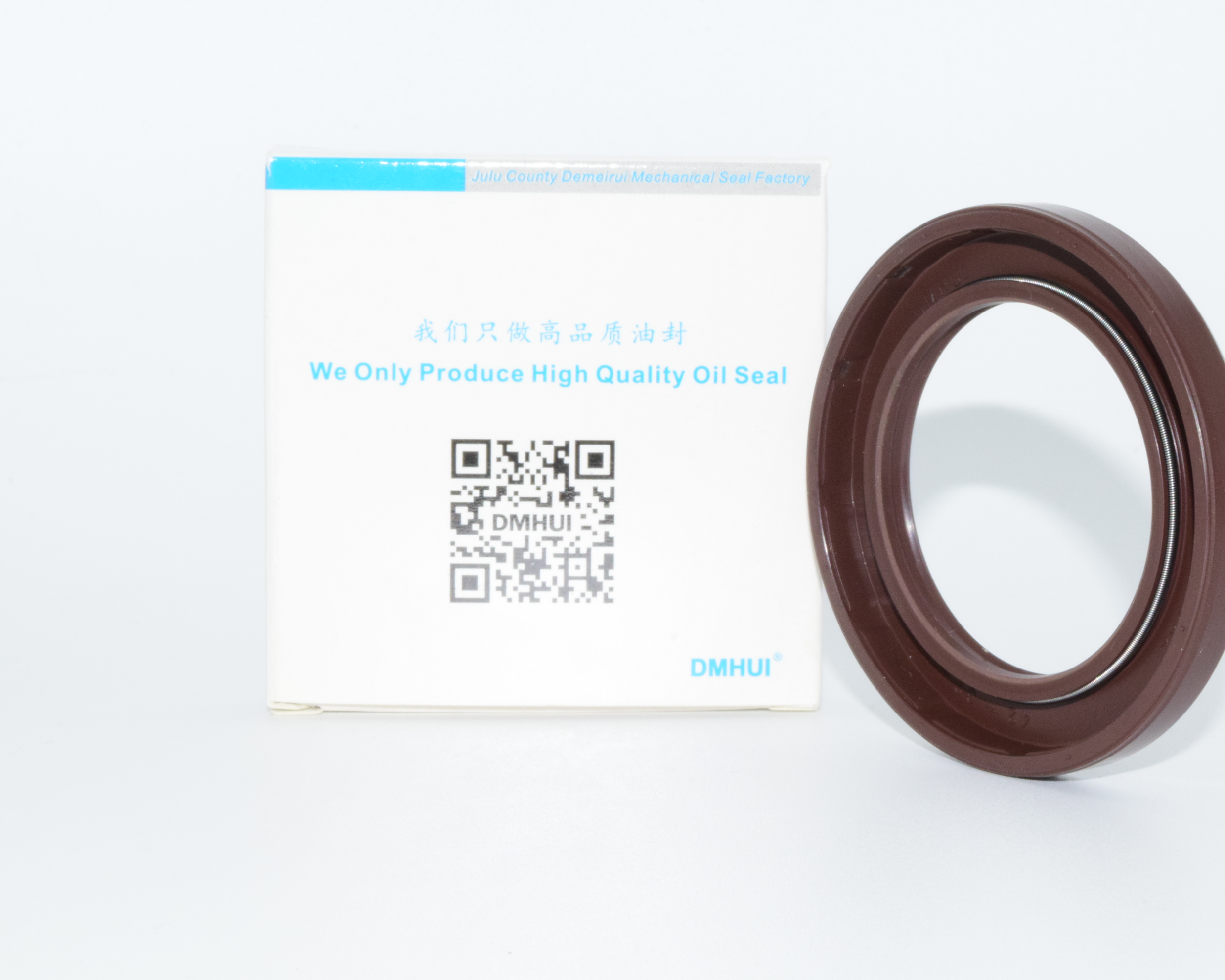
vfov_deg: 16.4
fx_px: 3392
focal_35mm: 94
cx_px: 721
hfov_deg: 20.5
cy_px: 494
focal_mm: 55
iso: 1600
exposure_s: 1/60
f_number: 36
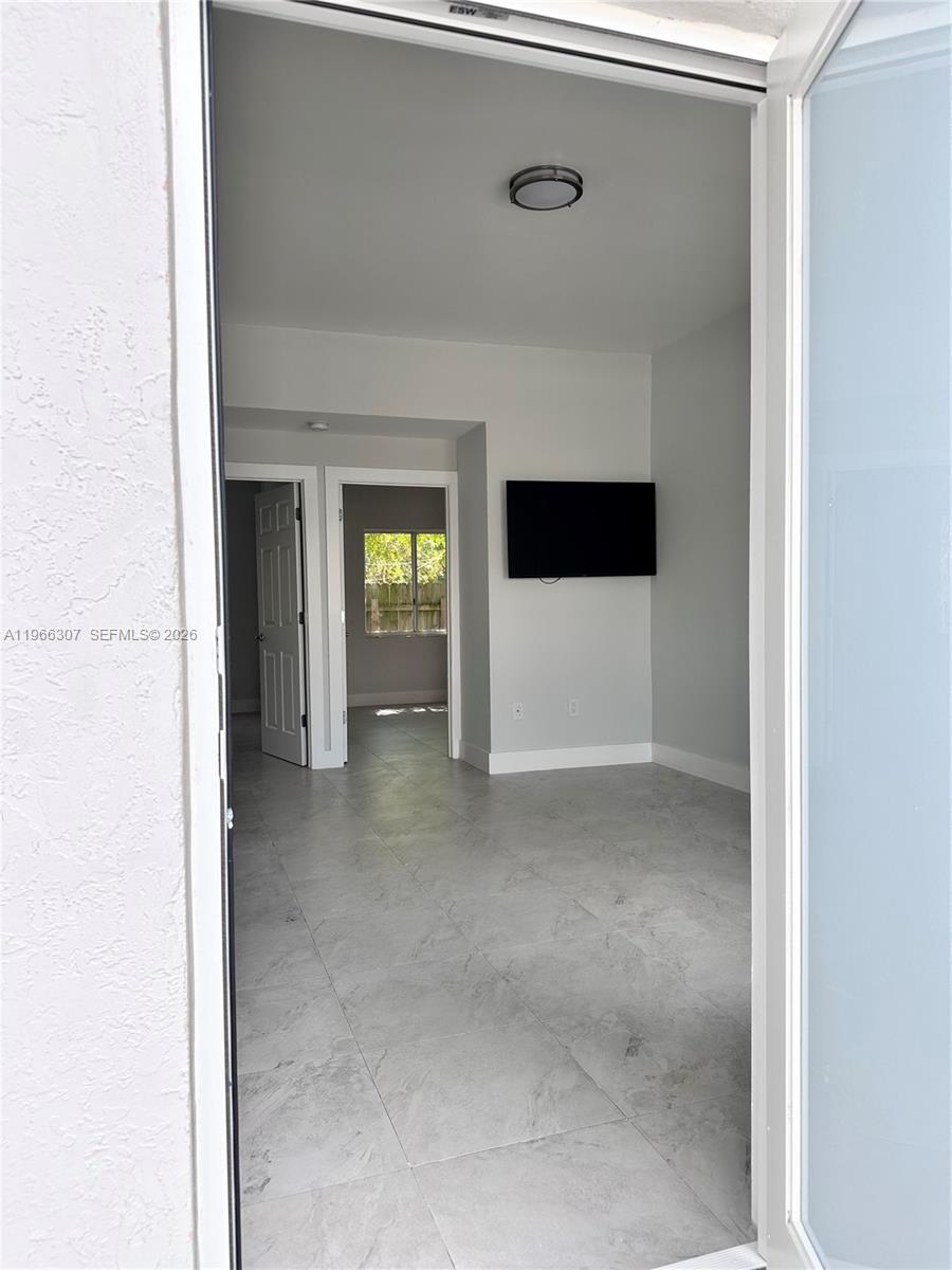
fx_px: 880
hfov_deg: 56.8
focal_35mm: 24
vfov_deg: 71.6
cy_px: 635
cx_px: 476
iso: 80
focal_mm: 6.86
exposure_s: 1/594
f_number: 1.78
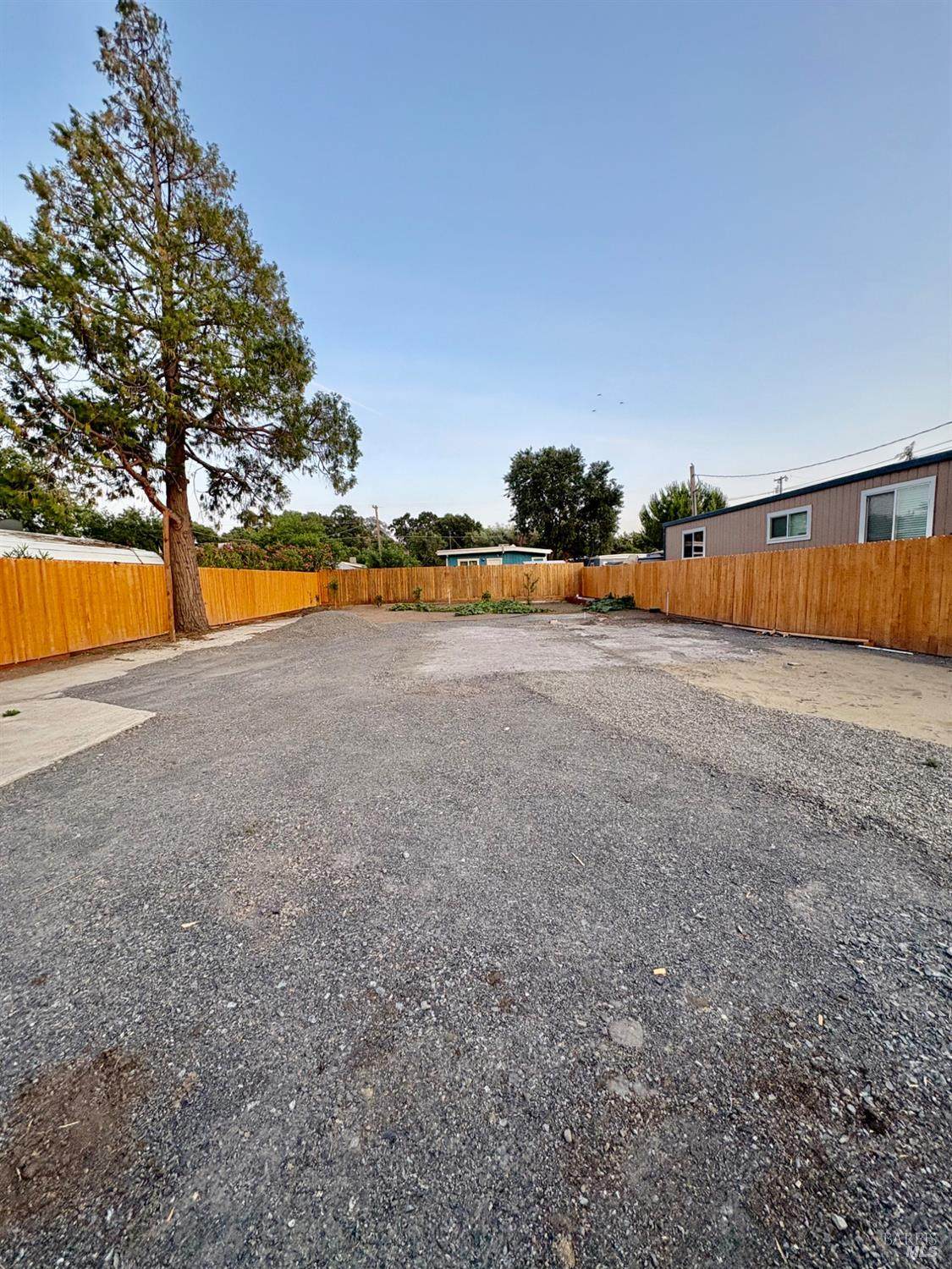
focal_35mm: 14
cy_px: 634
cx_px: 476
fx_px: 513
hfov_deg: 85.7
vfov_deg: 102.1
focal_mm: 2.22
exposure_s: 1/99
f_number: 2.2
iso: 64
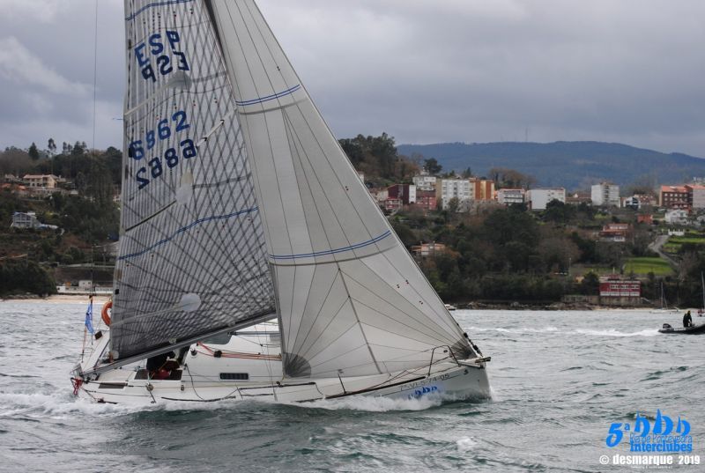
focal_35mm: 82
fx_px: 1619
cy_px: 236
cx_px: 352
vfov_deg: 16.6
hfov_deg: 24.6
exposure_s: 1/125
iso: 180
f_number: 5.6
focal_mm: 55
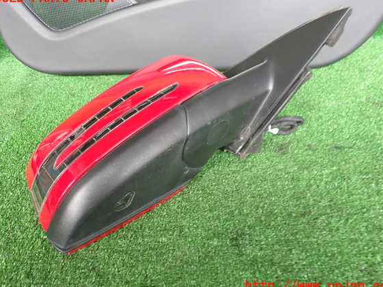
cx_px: 195
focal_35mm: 32
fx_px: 354
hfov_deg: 56.8
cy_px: 142
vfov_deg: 44.1
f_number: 2.3
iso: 200
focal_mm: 5.4
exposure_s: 1/30
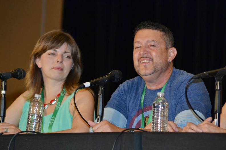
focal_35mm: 255
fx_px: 1601
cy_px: 75
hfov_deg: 8.1
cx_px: 113
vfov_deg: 5.4
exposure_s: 1/80
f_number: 5.6
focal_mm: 170
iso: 800
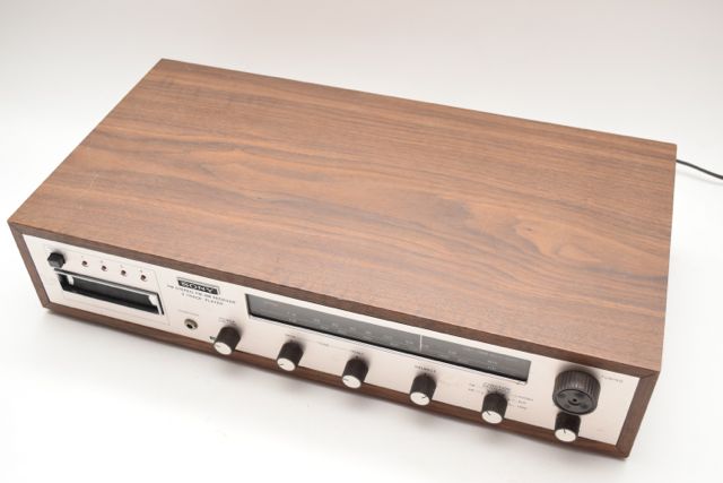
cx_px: 362
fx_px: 844
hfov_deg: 46.4
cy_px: 242
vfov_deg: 31.9
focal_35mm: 42
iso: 1600
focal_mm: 28
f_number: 5.6
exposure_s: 1/125
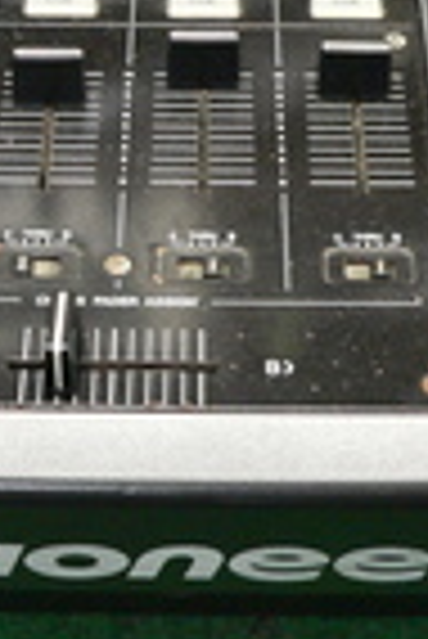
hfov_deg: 13.7
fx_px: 1779
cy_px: 92
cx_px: 167
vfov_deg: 20.1
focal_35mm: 100
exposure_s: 1/8
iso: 200
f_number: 2.8
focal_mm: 6
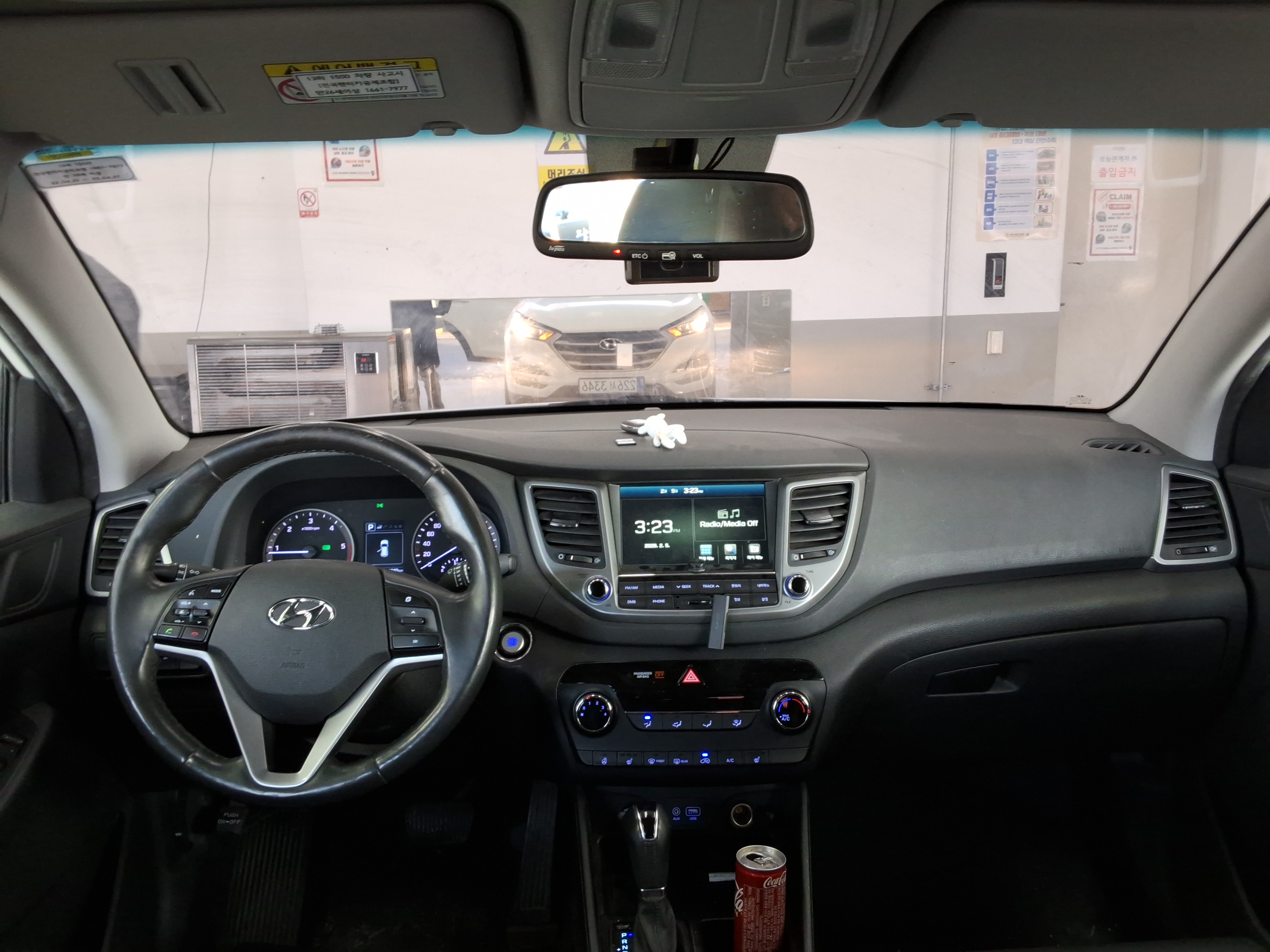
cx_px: 635
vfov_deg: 49.7
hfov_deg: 63.4
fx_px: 1027
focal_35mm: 28
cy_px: 476
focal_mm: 2.91
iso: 62
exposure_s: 1/40
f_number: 1.9
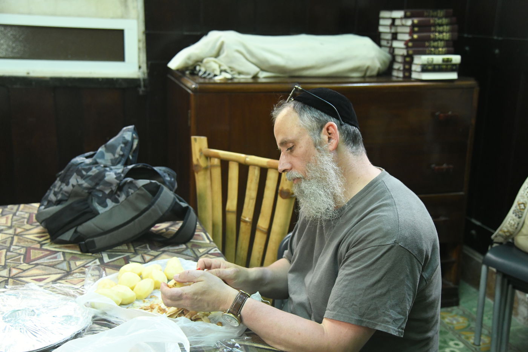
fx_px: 704
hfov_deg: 41.1
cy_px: 176
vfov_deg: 28.1
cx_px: 264
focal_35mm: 48
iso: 5000
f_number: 4
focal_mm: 48
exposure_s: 1/125
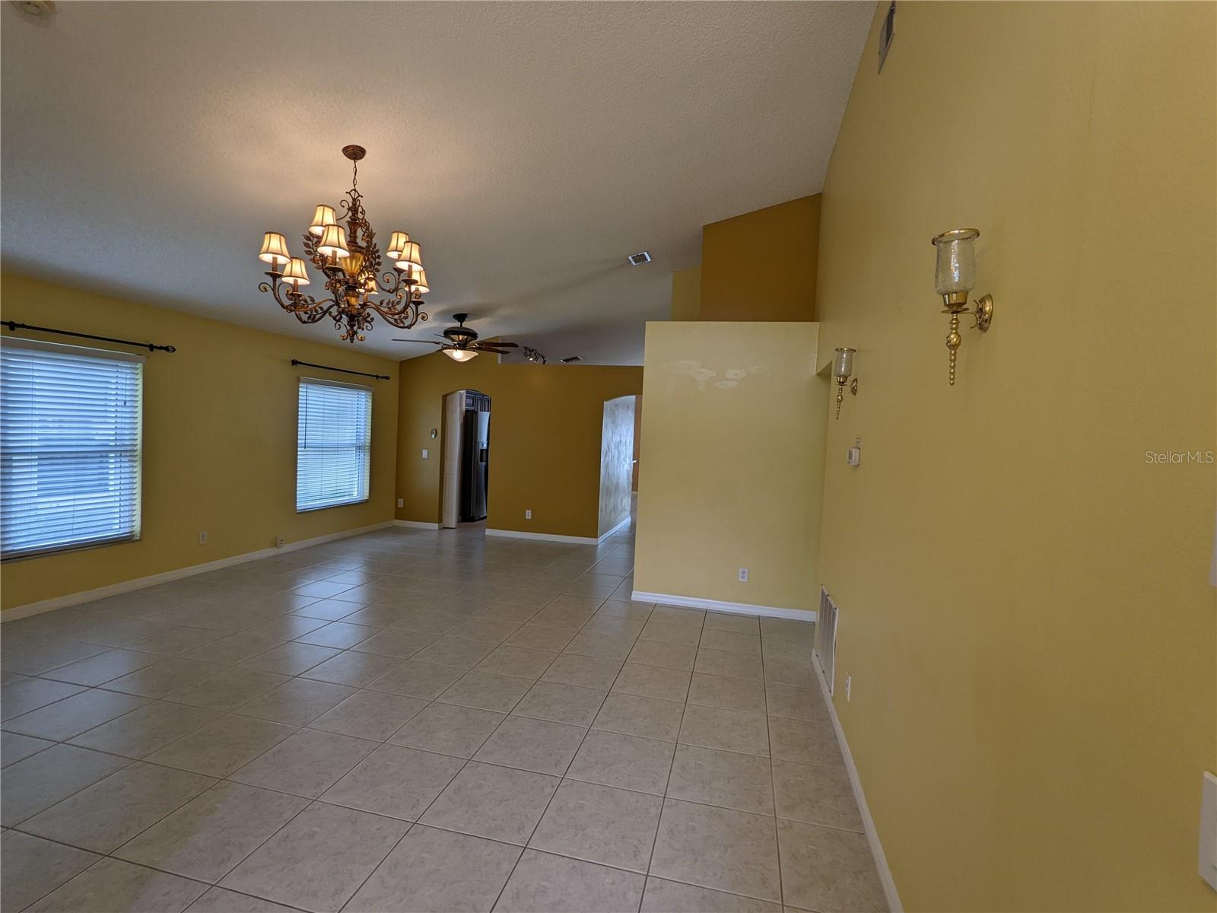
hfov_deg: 94.5
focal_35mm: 16
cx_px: 608
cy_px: 456
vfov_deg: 78.1
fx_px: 563
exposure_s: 1/100
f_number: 2.2
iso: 54
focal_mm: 2.22
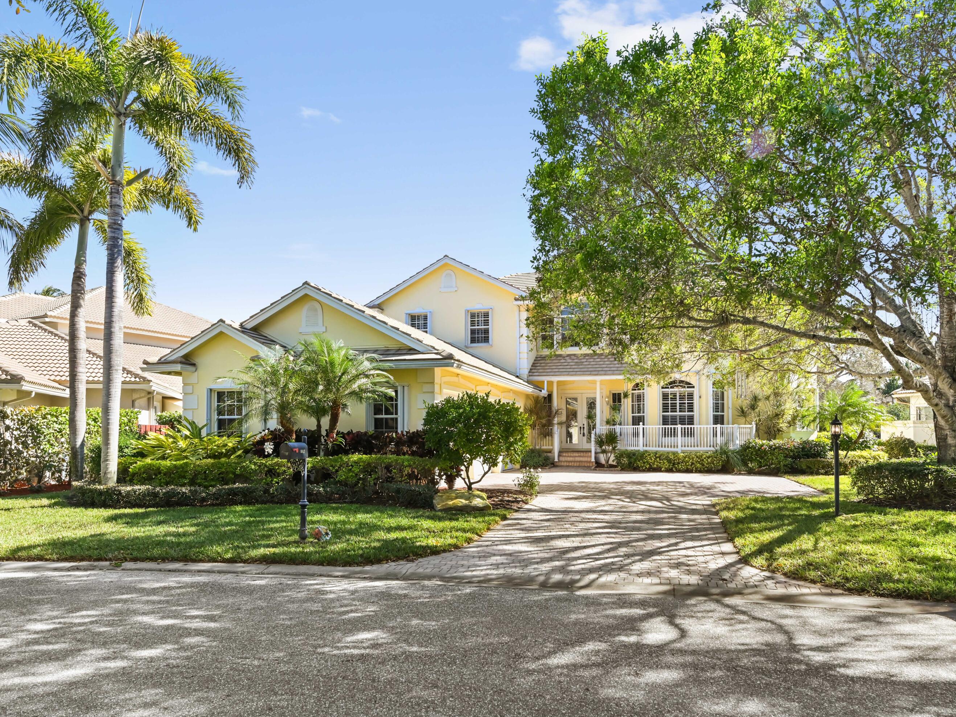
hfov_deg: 73.9
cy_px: 362
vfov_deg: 58.9
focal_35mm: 23
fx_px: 635
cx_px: 498
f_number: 9
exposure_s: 1/400
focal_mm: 21
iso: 400
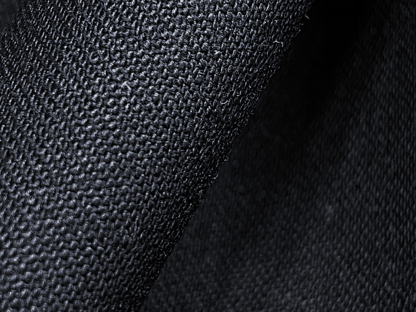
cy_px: 181
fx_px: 1274
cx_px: 249
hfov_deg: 18.5
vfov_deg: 14.0
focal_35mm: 106
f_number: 1.8
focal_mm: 4.25
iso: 160
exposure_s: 1/50
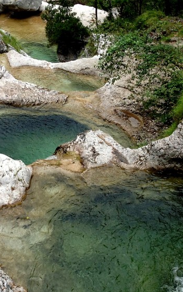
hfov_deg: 19.7
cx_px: 90
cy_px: 181
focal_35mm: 66
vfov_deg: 30.9
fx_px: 526
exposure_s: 1/172
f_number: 2.4
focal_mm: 4.28
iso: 80
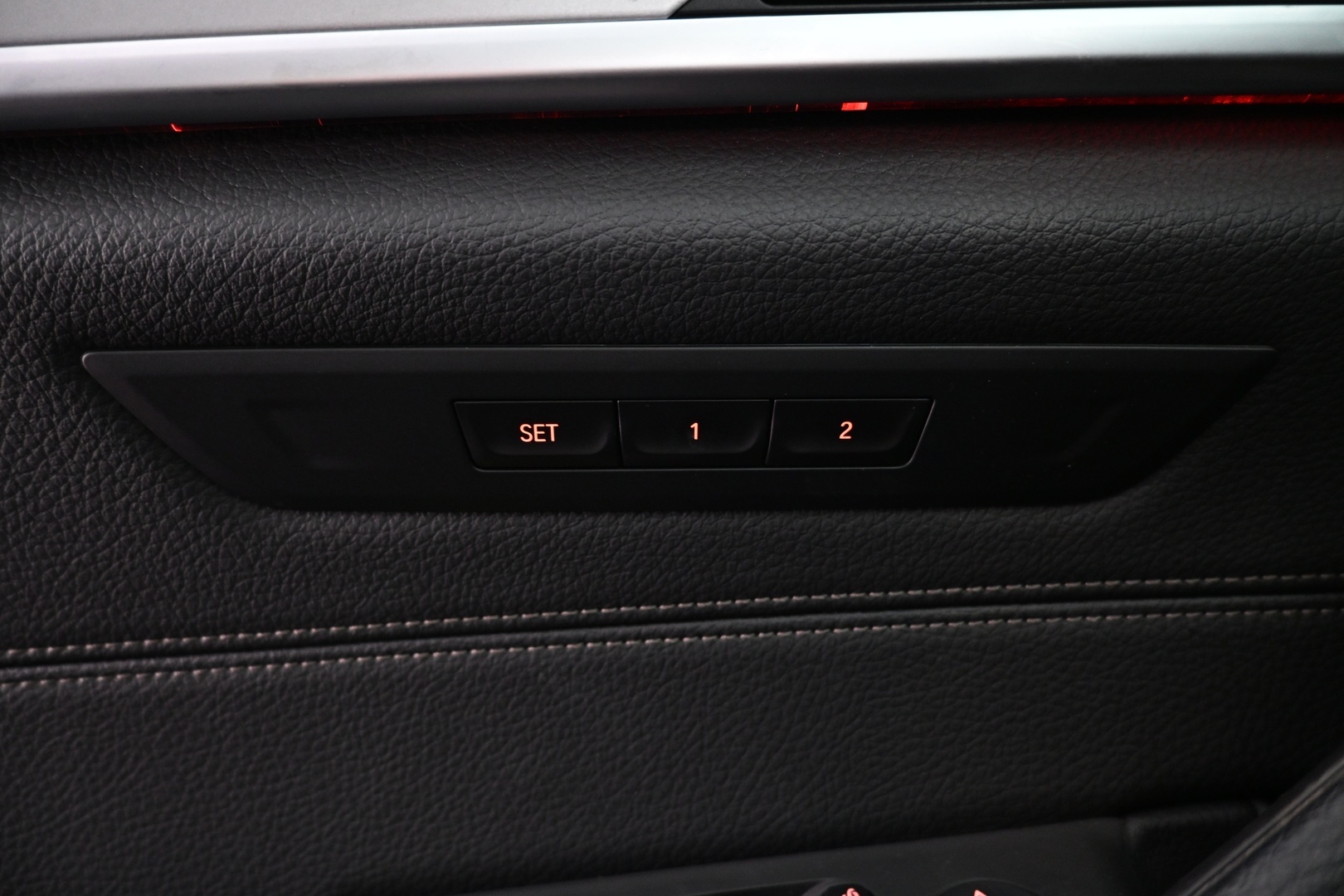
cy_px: 448
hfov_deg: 73.7
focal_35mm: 24
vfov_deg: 53.1
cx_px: 672
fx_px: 896
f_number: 3.5
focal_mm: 16
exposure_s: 1/10
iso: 1600
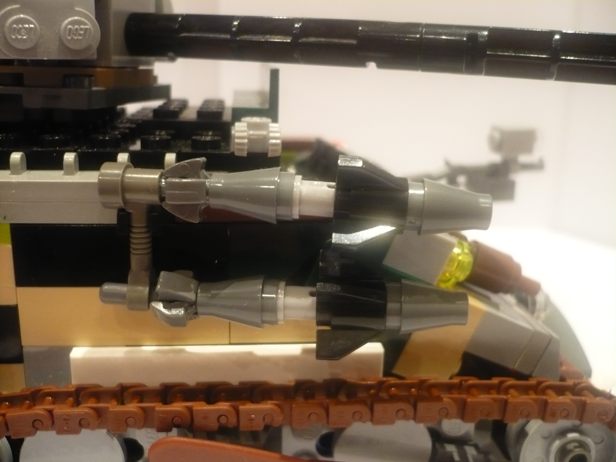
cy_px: 231
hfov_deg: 52.6
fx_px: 623
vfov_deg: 40.7
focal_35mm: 35
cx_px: 308
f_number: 2.8
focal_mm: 5.8
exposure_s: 1/8
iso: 320
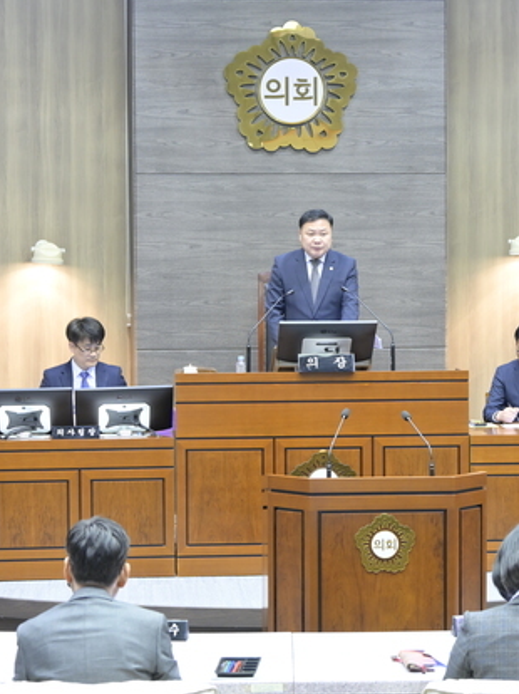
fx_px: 1841
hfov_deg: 16.0
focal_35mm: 92
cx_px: 328
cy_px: 346
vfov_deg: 21.3
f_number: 6
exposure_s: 1/25
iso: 1250
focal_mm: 63
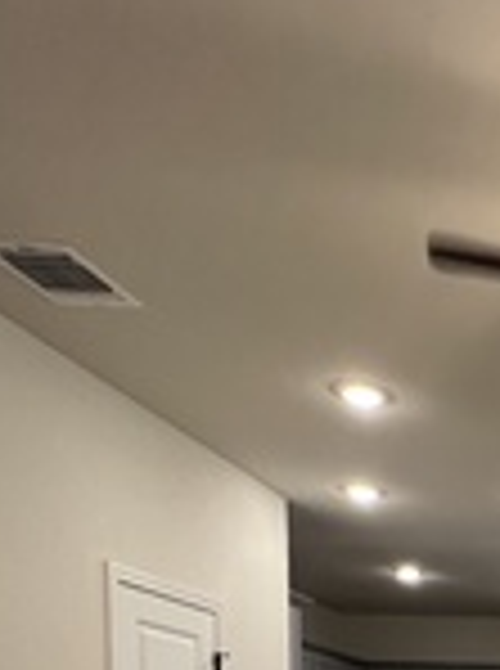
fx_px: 812
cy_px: 841
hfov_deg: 25.2
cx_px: 766
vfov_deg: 34.1
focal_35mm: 42
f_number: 1.8
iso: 125
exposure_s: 1/120
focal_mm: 1.57
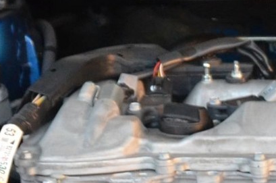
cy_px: 390
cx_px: 412
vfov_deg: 7.9
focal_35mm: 165
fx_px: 1263
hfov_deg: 11.9
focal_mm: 18
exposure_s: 1/125
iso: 1600
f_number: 3.5
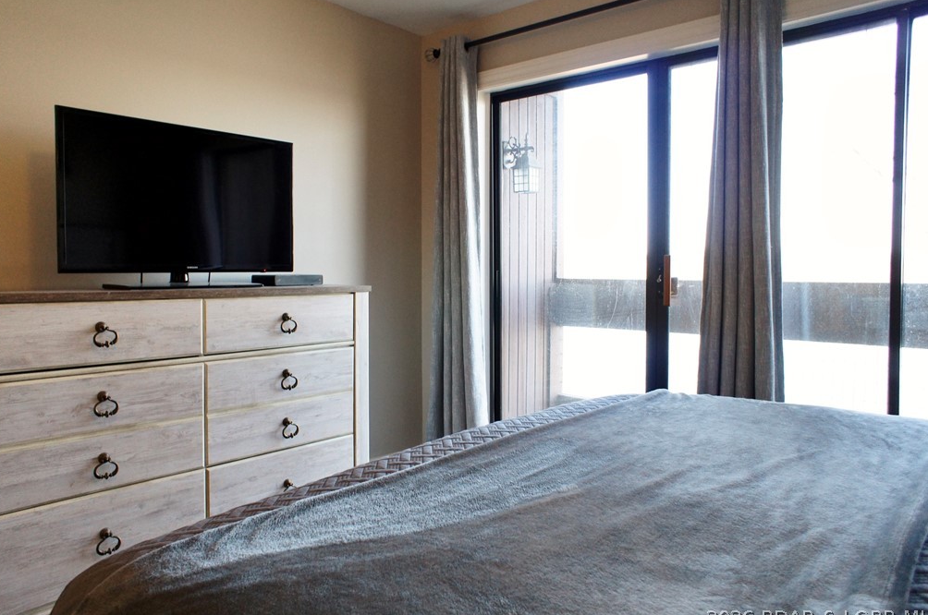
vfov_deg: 49.4
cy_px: 299
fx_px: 669
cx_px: 445
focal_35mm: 26
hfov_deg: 69.4
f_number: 4
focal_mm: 16
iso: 1000
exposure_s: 1/160
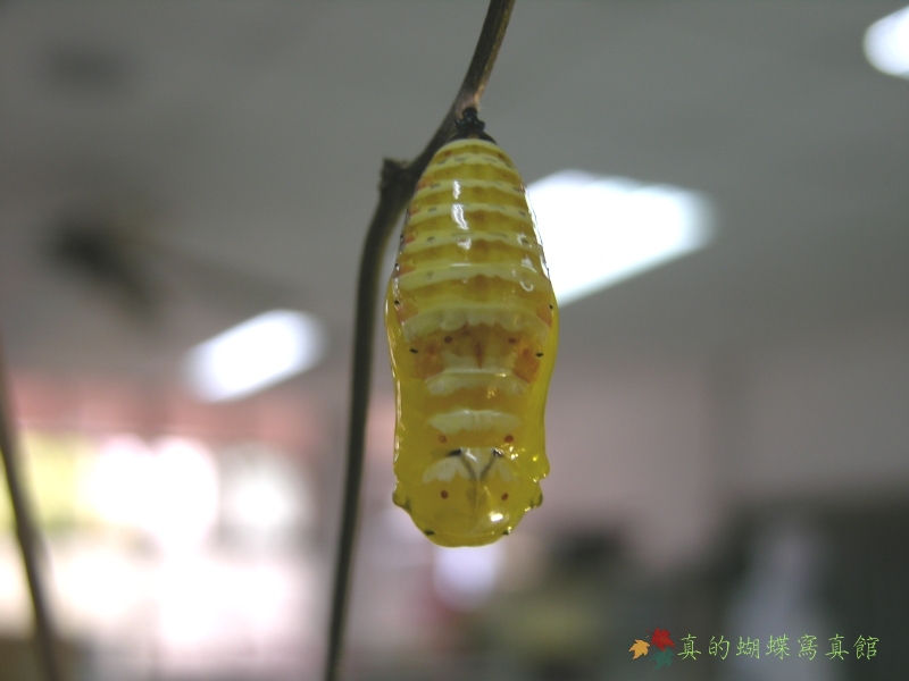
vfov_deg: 27.0
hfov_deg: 35.5
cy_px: 340
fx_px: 1418
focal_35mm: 54
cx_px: 454
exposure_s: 1/12.4
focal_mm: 13.7
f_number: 3.1
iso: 50
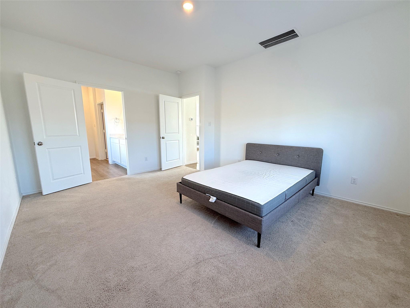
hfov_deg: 102.1
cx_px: 205
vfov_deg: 85.7
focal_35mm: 14
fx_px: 166
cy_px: 154
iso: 160
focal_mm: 2.22
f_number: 2.2
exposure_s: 1/120
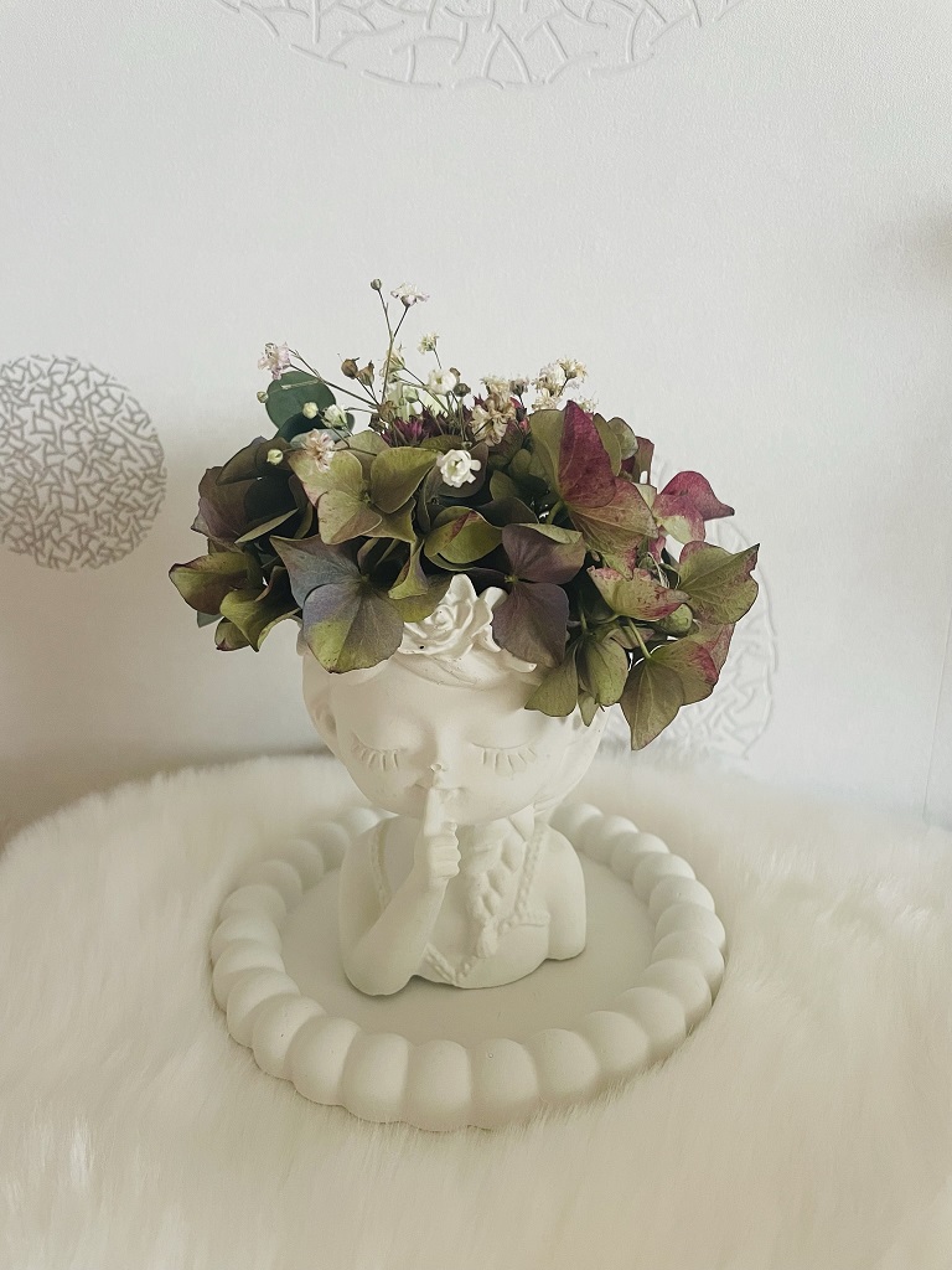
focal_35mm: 26
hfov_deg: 53.1
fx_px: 953
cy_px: 635
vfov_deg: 67.3
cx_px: 476
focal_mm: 4.2
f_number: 1.6
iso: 320
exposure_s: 1/60
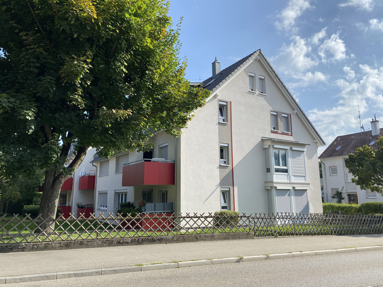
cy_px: 144
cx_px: 192
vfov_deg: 53.1
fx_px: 288
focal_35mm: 26
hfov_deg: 67.3
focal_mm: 4.25
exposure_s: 1/2571
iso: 32
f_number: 1.8
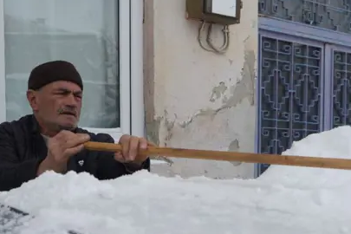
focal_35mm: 63
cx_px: 212
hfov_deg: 31.8
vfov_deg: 21.2
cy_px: 202
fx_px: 614
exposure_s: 1/1000
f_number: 4.5
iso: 100
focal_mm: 29
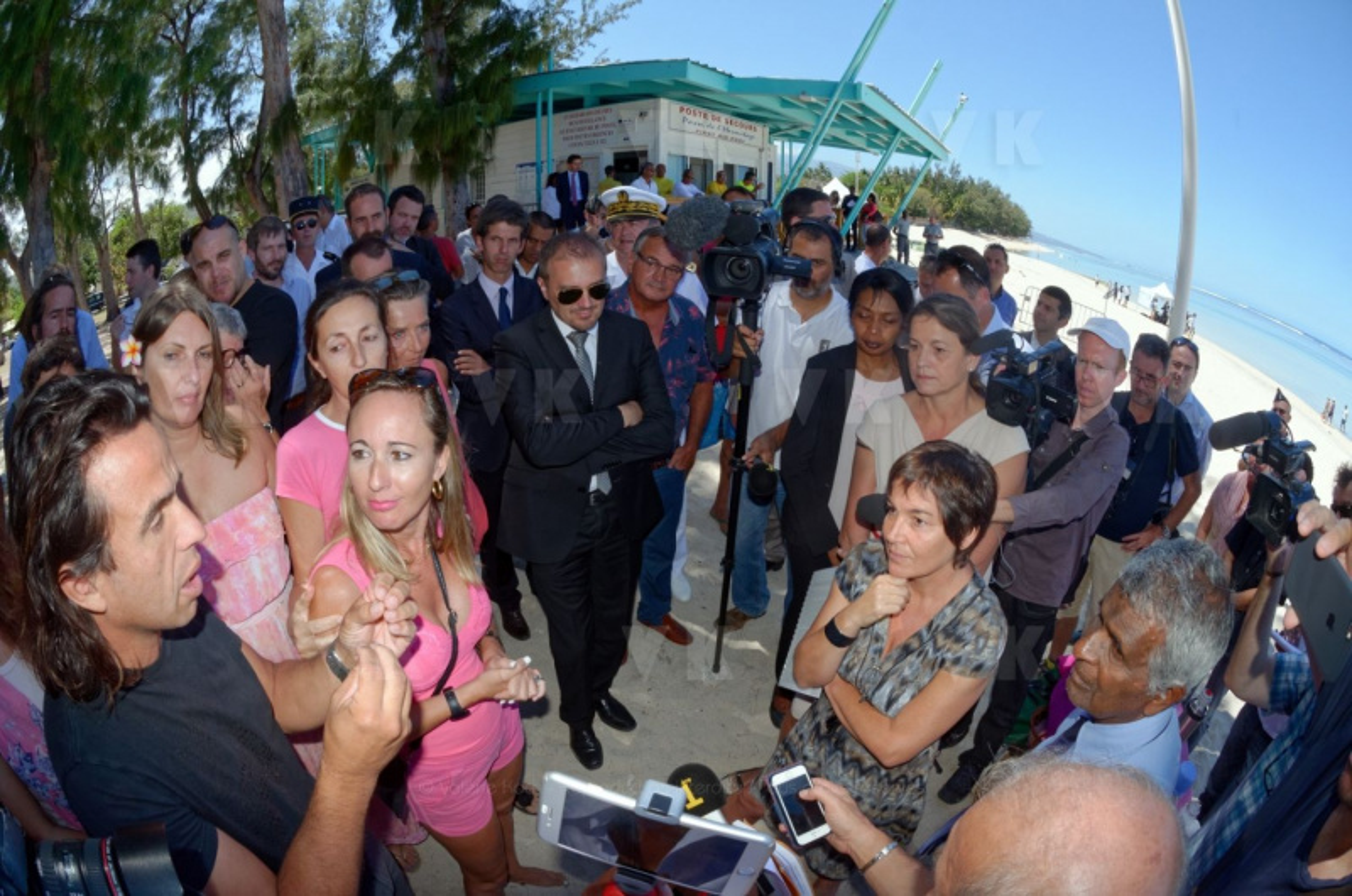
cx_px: 676
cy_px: 448
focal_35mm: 16
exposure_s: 1/200
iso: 200
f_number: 11
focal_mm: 10.5
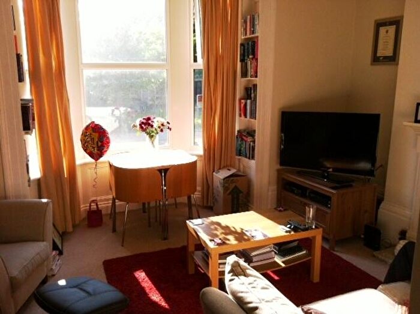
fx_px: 424
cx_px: 210
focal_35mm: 35
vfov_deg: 40.6
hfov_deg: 52.7
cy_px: 157
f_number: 2.8
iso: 80
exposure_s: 1/150
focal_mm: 3.85
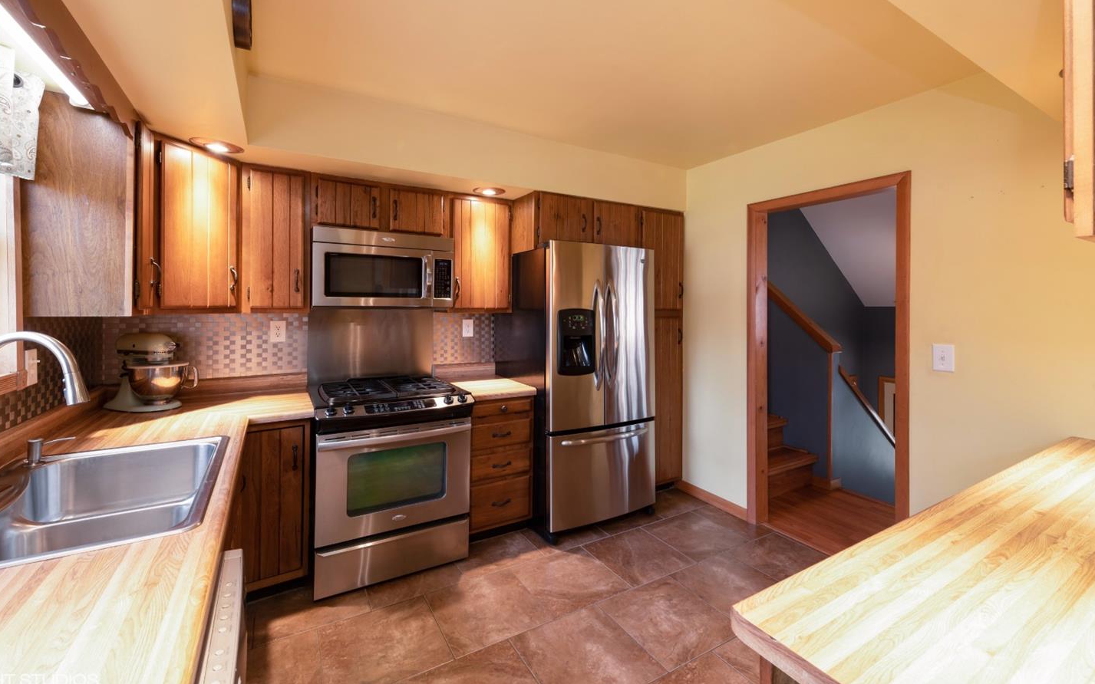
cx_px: 530
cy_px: 308
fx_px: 448
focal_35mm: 15
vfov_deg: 74.6
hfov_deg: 101.4
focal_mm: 14
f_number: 11
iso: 200
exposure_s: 1/2.5
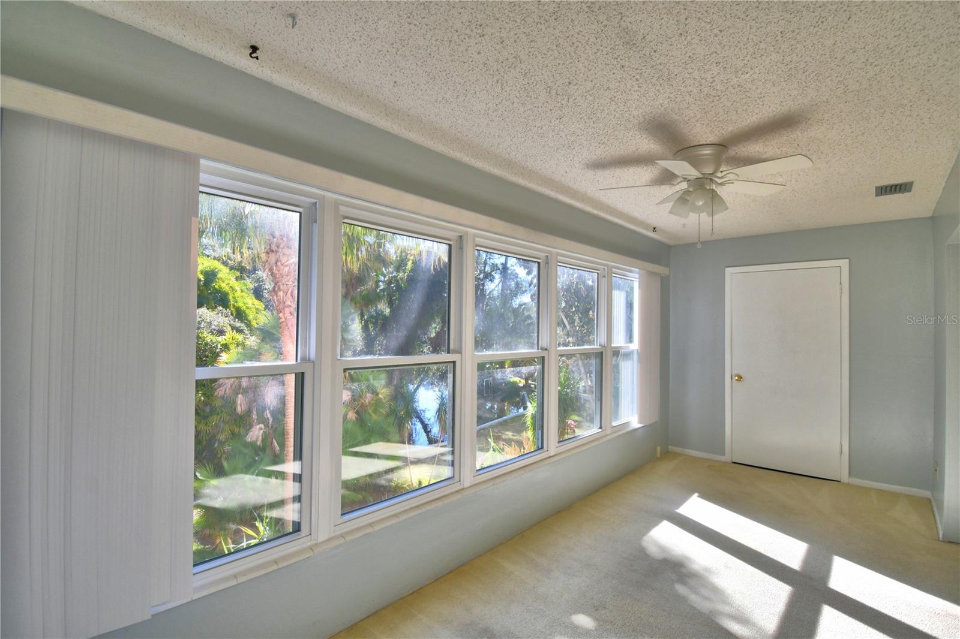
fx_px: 427
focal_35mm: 16
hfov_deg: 96.7
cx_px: 480
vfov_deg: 73.7
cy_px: 320
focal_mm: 11
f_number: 4.8
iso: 200
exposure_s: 1/250
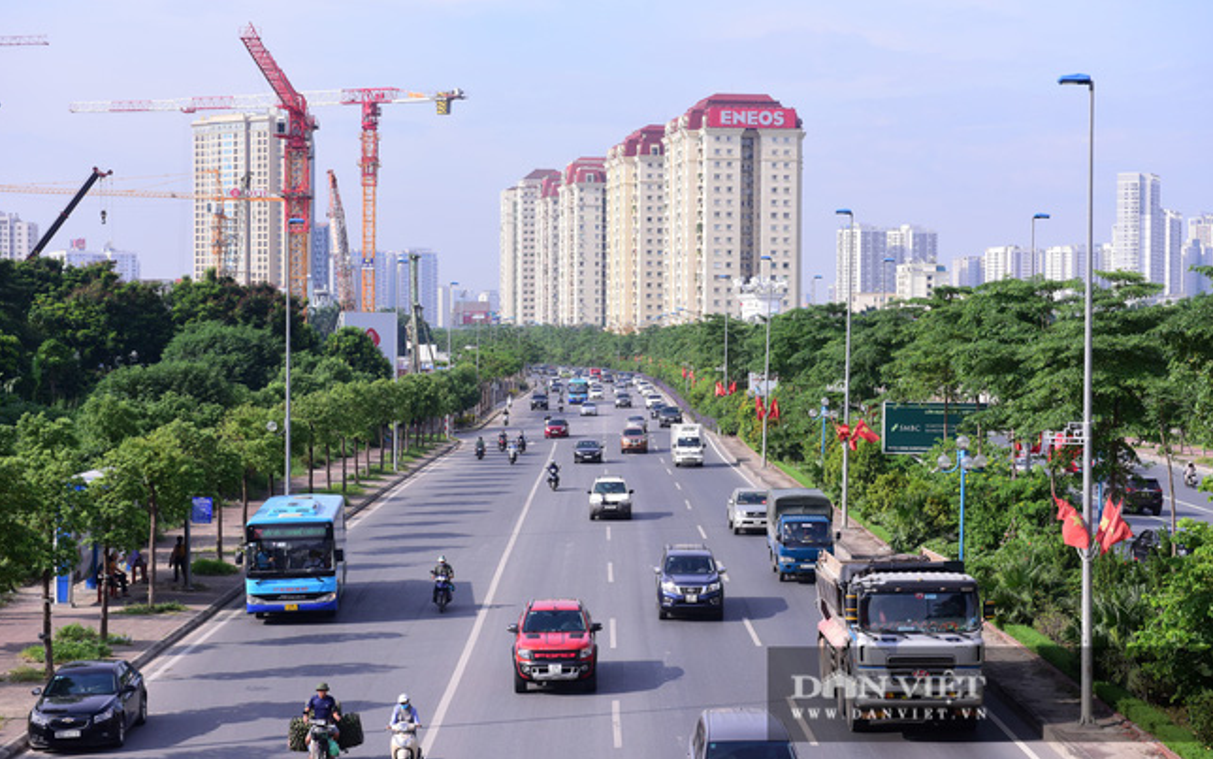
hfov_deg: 28.6
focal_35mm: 72
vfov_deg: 18.1
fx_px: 2381
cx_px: 605
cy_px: 386
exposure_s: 1/1600
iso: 720
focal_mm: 70
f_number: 8
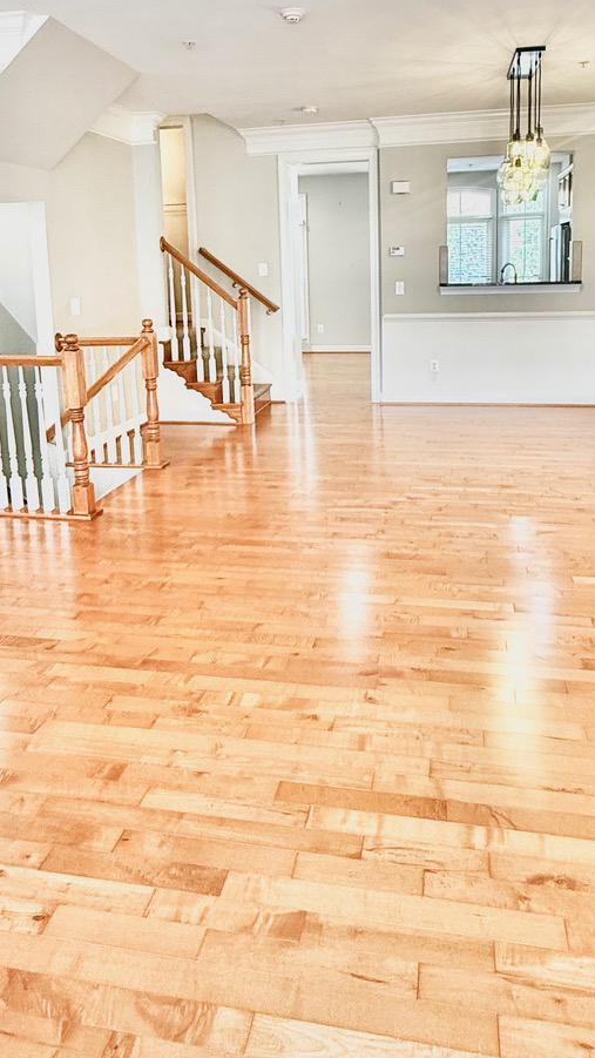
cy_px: 362
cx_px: 310
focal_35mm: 26
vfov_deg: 70.0
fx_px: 729
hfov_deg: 44.4
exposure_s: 1/120
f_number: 2.2
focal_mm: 2.22
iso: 200
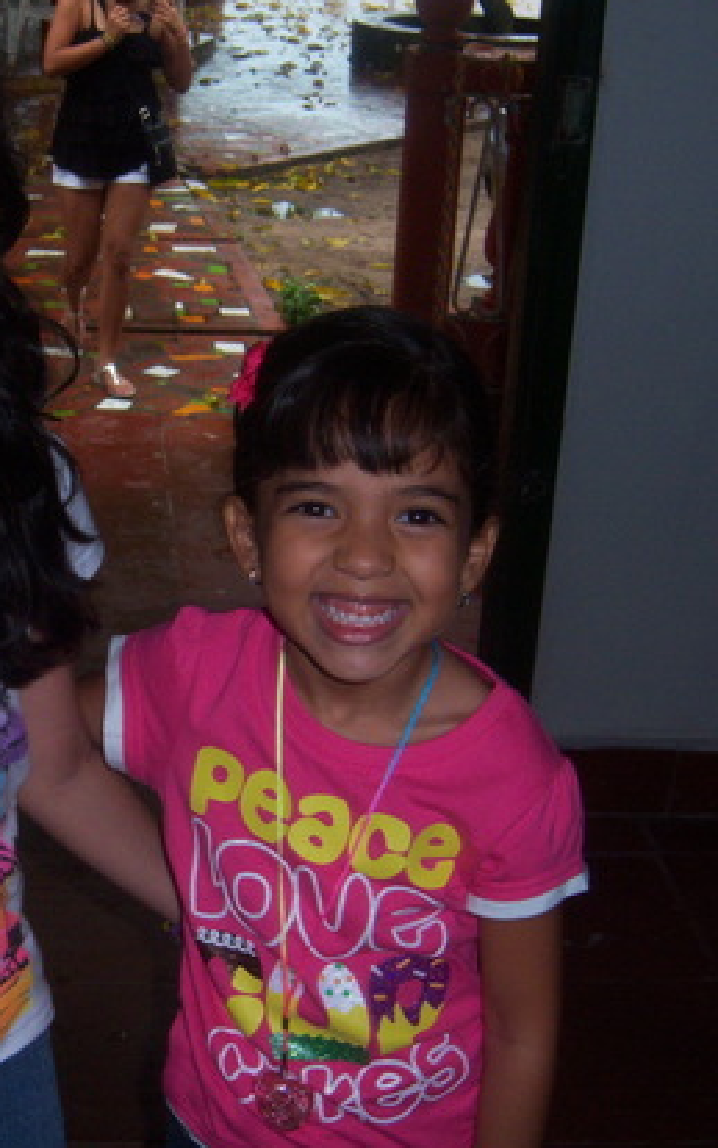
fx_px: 1846
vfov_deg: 34.5
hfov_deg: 21.6
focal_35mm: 59
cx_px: 100
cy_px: 563
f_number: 2.8
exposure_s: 1/60
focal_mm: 7.5
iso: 160
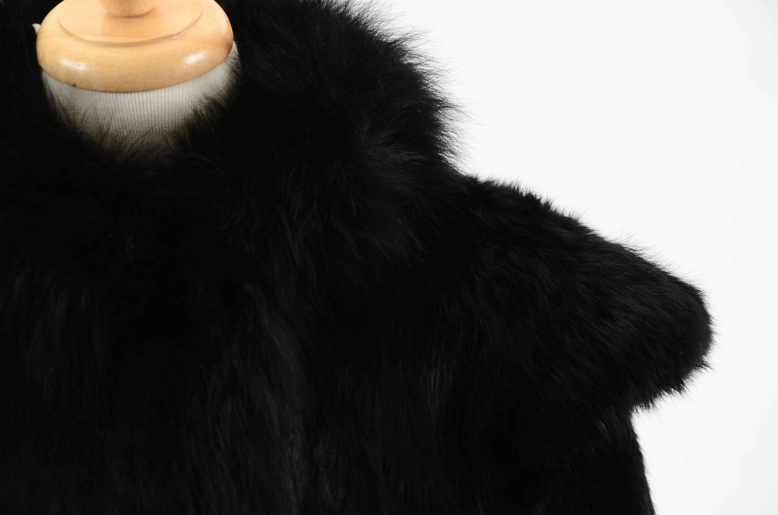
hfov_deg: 13.1
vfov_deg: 8.7
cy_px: 258
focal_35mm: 158
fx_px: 3397
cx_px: 389
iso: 160
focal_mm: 105
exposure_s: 1/80
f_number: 7.1
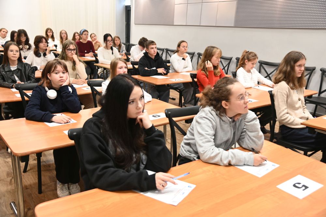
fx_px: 290
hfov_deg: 58.7
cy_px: 108
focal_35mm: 32
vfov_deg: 41.1
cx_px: 163
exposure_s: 1/25
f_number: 4
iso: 1600
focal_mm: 32
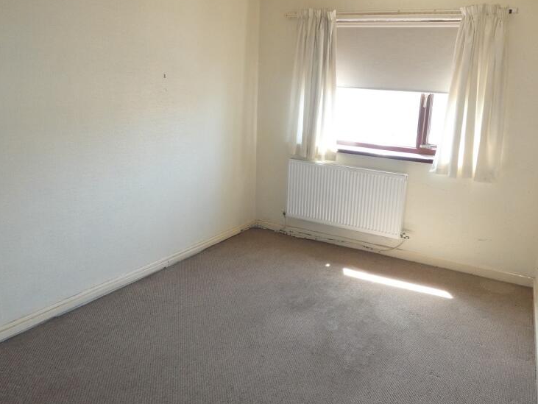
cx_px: 315
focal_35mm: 28
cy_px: 189
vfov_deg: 49.8
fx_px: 435
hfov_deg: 63.0
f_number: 2.8
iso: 200
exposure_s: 1/60
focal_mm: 3.6
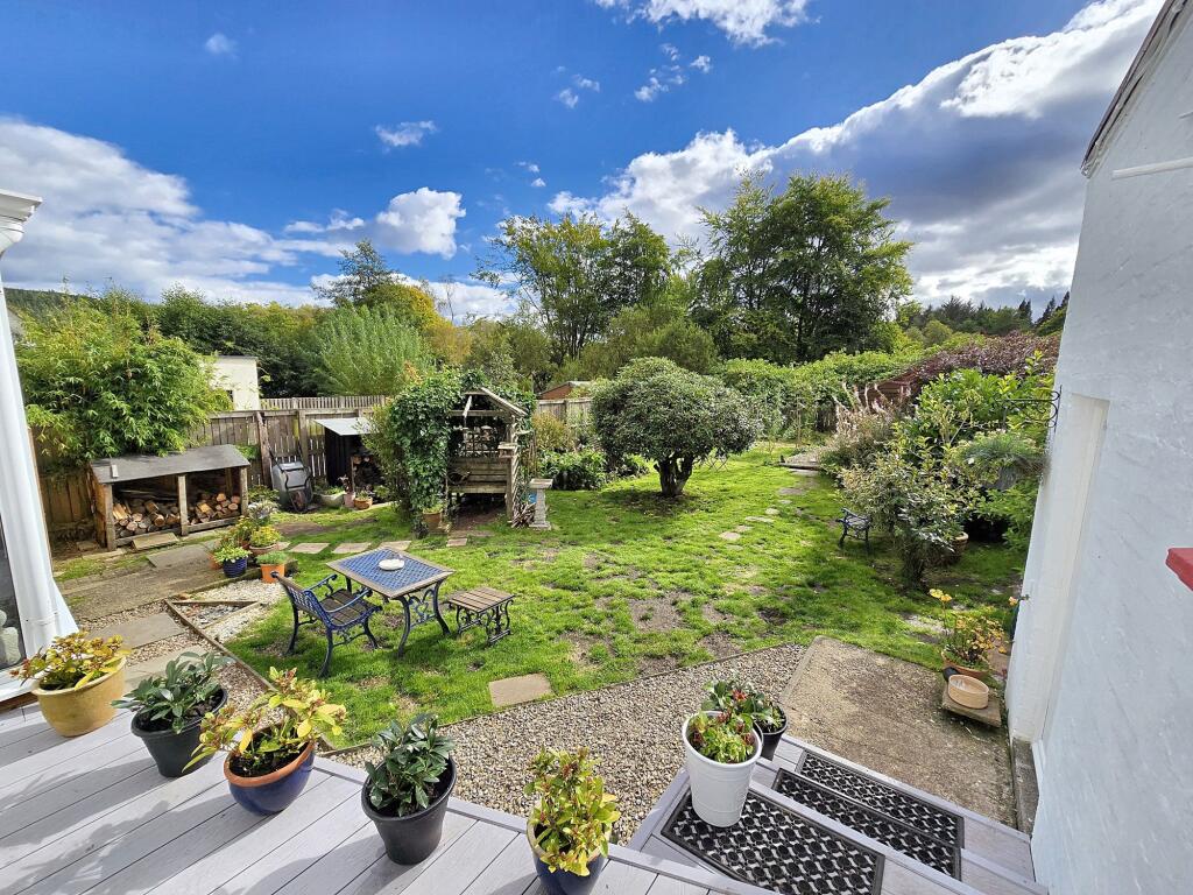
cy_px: 448
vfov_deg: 89.9
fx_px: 448
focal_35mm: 13
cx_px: 596
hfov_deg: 106.2
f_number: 2.2
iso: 50
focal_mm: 2.2
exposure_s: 1/2216
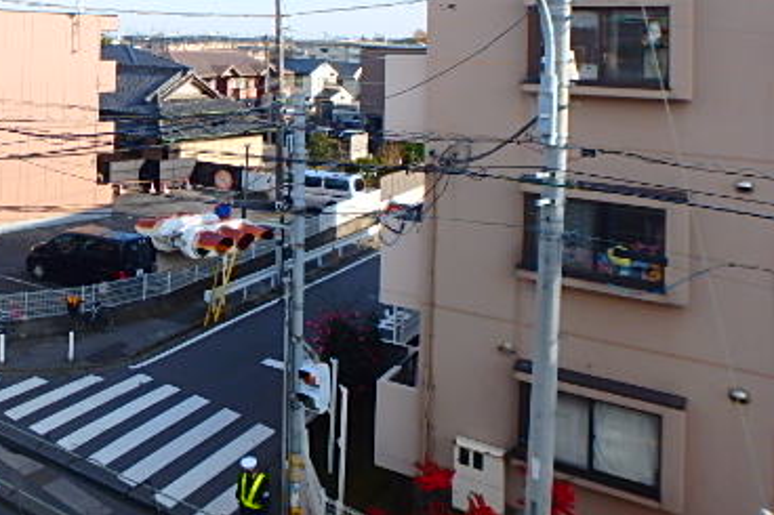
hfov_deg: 46.6
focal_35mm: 38
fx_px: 817
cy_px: 32
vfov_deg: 32.9
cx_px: 103
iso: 125
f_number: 3.5
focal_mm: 3.7
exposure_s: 1/640
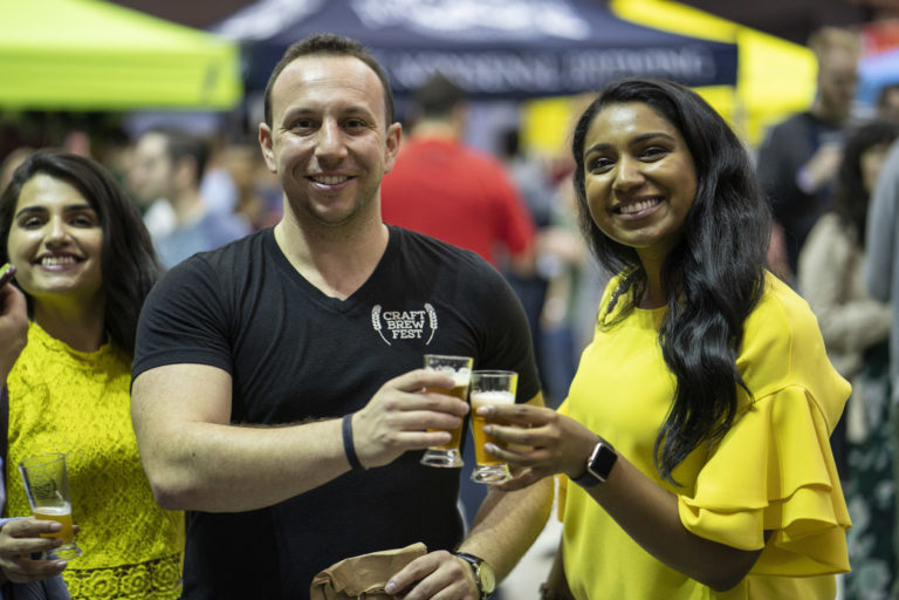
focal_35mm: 85
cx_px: 450
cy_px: 300
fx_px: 2122
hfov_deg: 23.9
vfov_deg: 16.1
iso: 800
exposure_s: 1/60
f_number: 1.8
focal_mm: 85
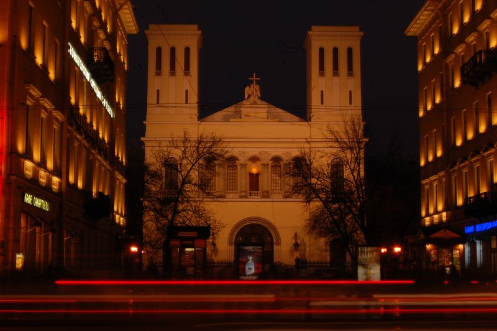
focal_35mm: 60
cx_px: 248
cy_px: 166
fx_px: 828
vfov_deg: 22.6
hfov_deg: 33.4
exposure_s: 1.6
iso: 400
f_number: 25
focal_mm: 40
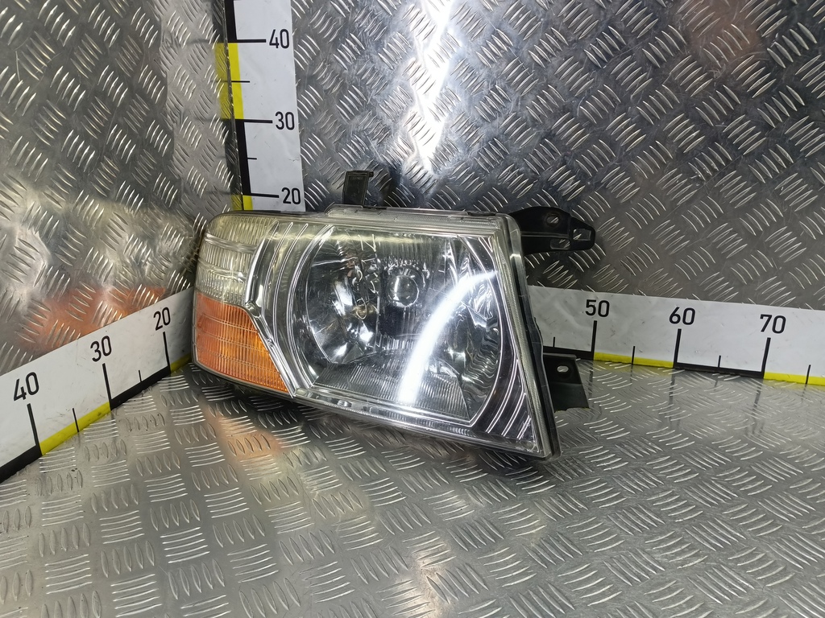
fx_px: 548
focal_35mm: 23
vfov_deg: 58.9
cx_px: 412
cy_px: 309
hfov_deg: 73.9
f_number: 1.6
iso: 126
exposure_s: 1/50
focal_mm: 4.11
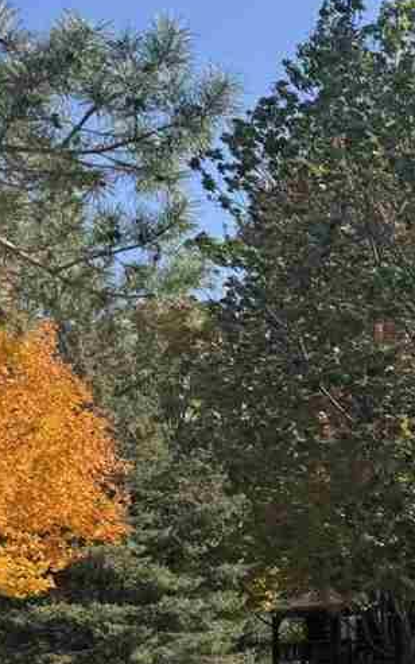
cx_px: 761
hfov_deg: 16.3
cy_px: 568
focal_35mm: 66
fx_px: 1195
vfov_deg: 30.0
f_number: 1.78
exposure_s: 1/1560
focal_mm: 6.76
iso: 80
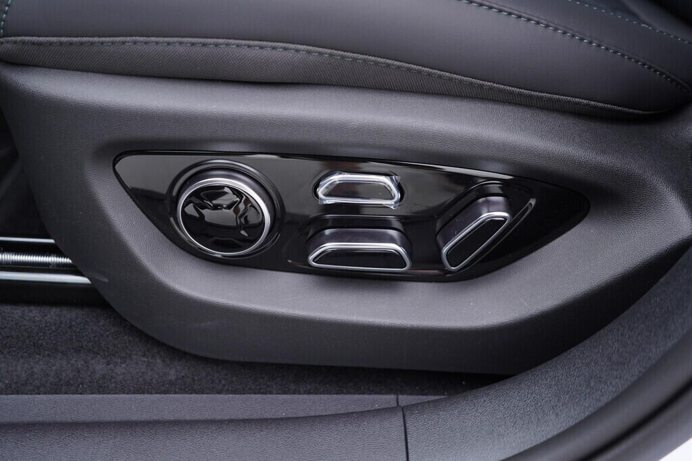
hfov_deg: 53.1
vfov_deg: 36.9
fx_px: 692
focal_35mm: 36
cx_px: 346
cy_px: 230
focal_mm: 24
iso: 200
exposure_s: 1/40
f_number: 2.8
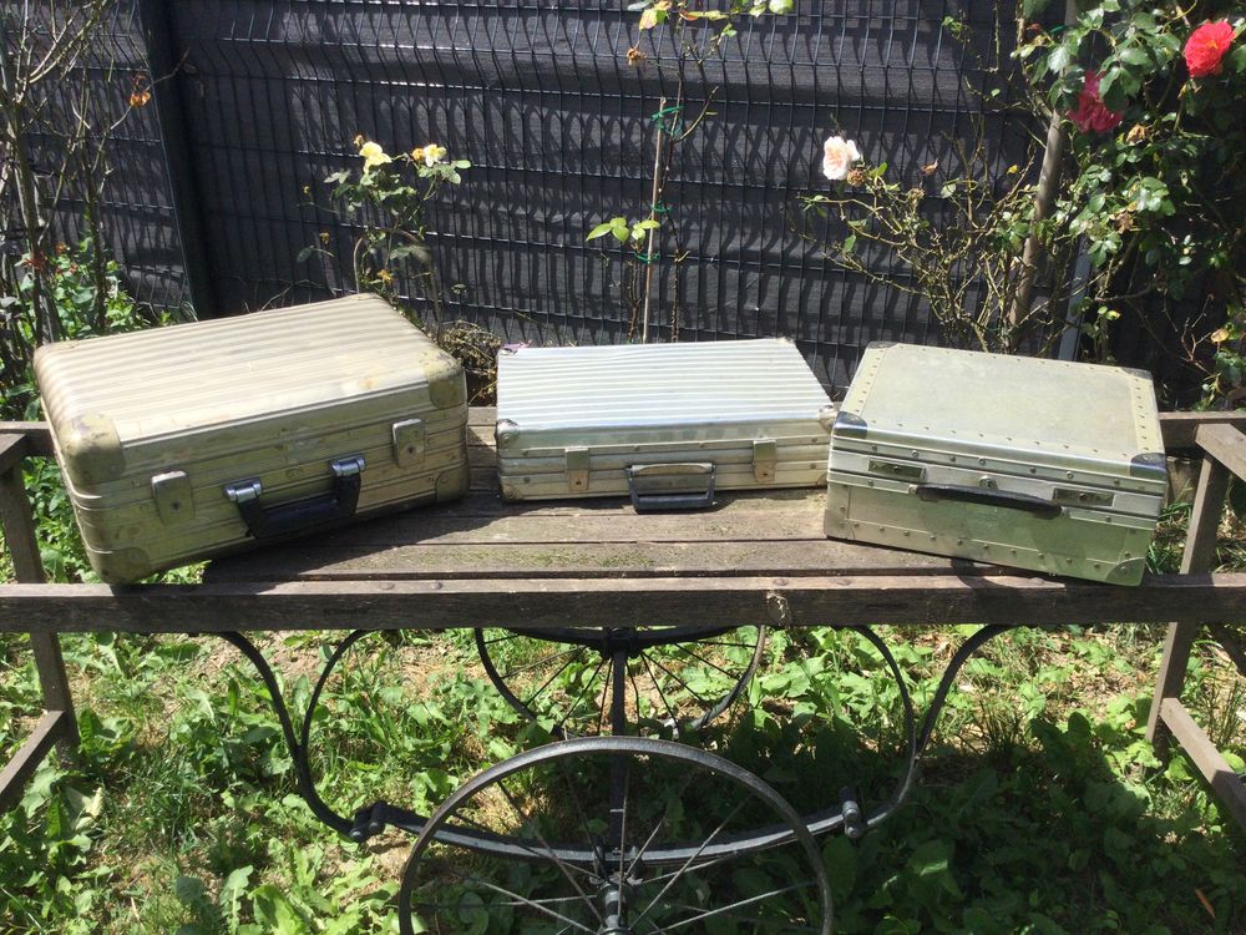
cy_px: 468
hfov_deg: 58.4
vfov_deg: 45.4
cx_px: 623
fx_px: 1116
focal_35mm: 31
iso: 25
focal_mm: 3.3
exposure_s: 1/1253
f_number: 2.4
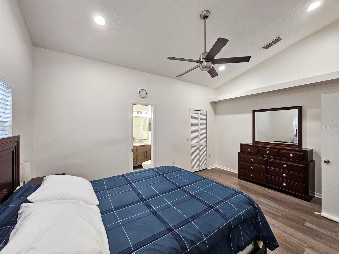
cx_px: 170
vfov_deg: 89.9
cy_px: 127
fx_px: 127
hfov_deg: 106.2
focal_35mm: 13
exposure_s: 1/60
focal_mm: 2.2
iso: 250
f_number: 2.2
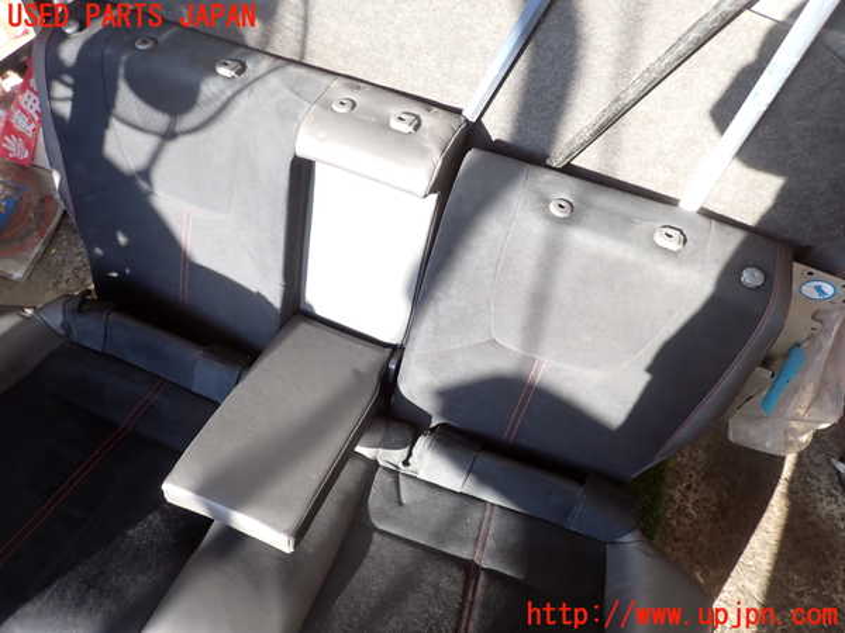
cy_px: 316
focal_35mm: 25
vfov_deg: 54.9
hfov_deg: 69.4
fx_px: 610
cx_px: 422
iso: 100
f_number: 2
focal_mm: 4.5
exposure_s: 1/100
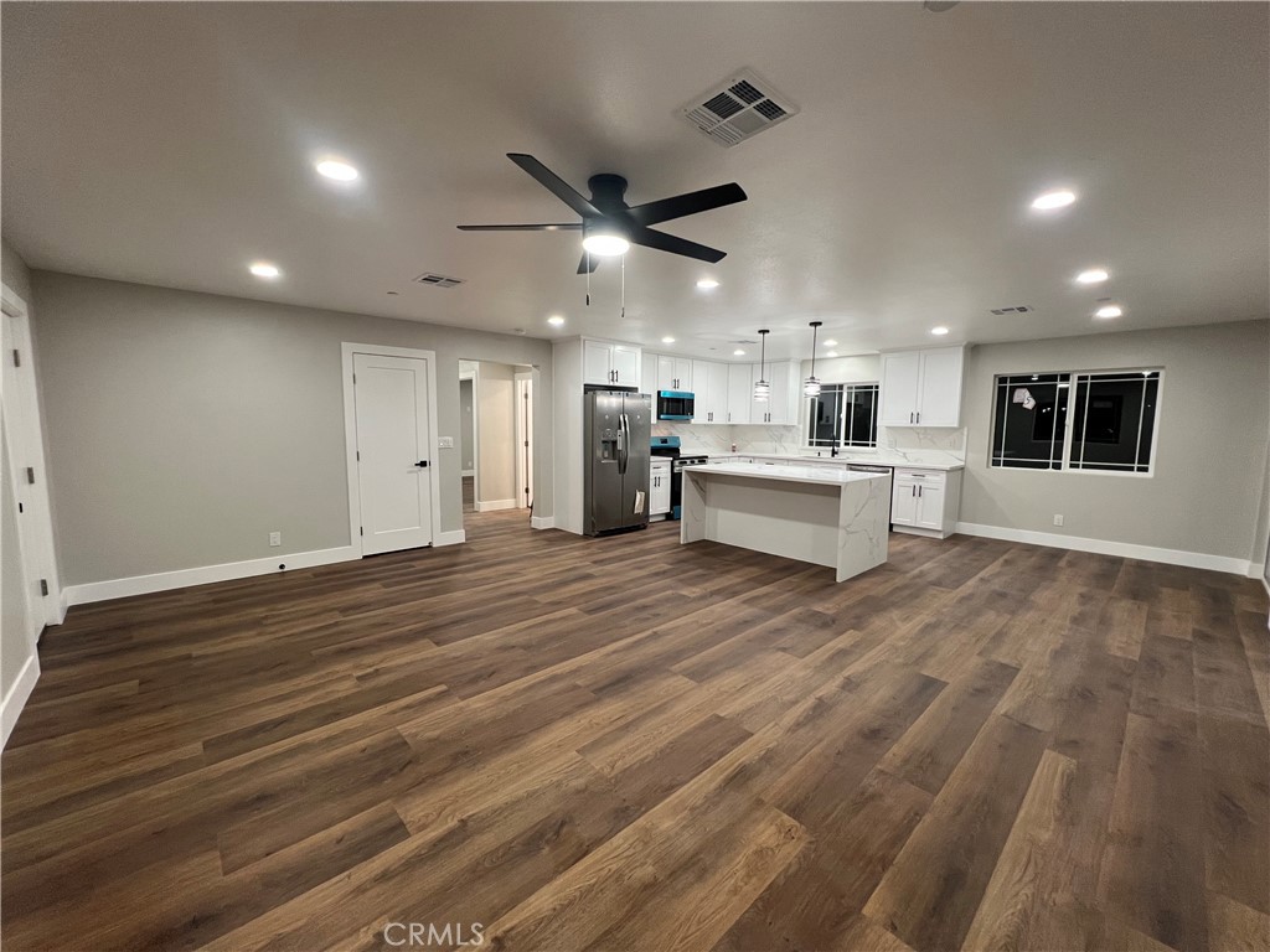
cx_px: 635
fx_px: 477
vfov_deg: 89.9
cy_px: 476
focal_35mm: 13
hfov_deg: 106.2
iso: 250
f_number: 1.8
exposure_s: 1/120
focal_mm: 1.57
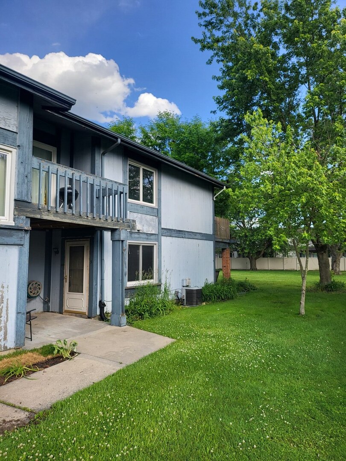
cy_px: 230
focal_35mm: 24
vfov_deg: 71.6
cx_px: 173
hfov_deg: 56.8
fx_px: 320
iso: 40
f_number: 1.8
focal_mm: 5
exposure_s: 1/873
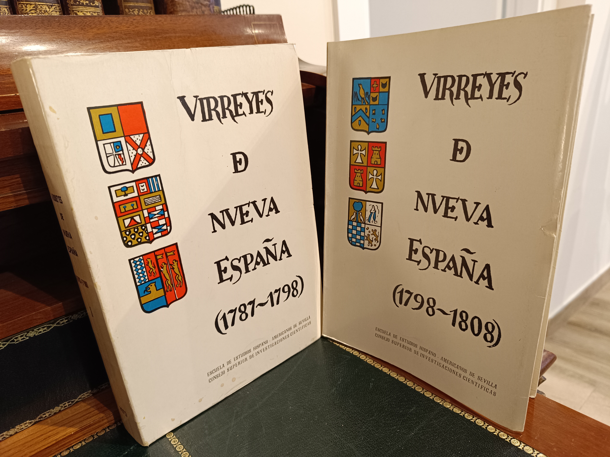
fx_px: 423
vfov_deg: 56.8
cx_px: 305
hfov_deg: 71.6
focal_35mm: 24
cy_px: 228
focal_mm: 5.59
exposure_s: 1/33.3
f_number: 1.88
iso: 686
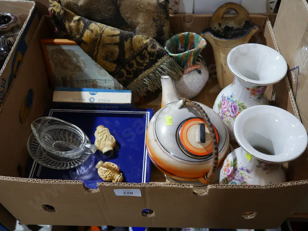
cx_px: 154
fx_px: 320
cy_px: 116
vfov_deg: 39.7
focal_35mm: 36
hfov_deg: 51.3
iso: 500
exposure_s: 1/60
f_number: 4
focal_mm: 18
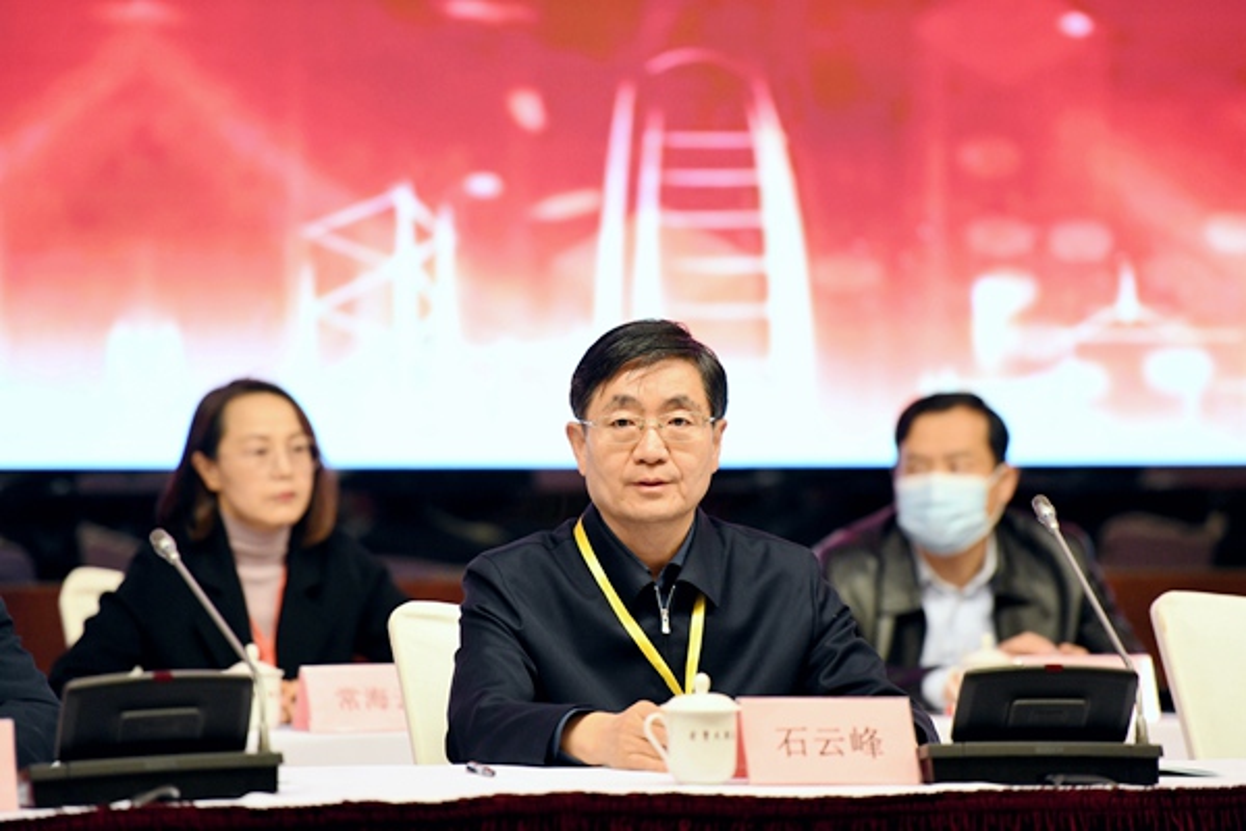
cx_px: 623
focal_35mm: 200
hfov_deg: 10.3
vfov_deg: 6.9
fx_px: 6922
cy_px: 416
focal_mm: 200
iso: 2500
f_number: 2.8
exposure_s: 1/250
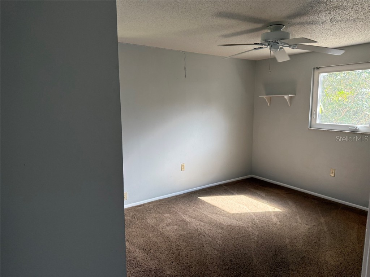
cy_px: 138
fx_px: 257
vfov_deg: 56.8
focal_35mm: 24
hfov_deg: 71.6
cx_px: 185
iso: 200
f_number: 1.78
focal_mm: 6.76
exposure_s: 1/120
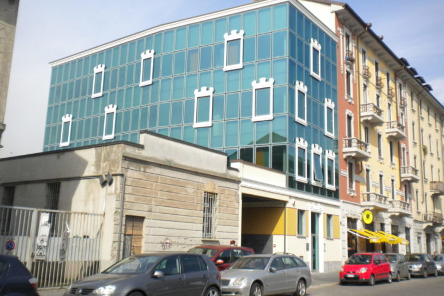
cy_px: 149
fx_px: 456
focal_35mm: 37
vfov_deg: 36.0
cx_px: 223
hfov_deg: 51.9
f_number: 4.6
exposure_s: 1/1000
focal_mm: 6.3
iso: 200
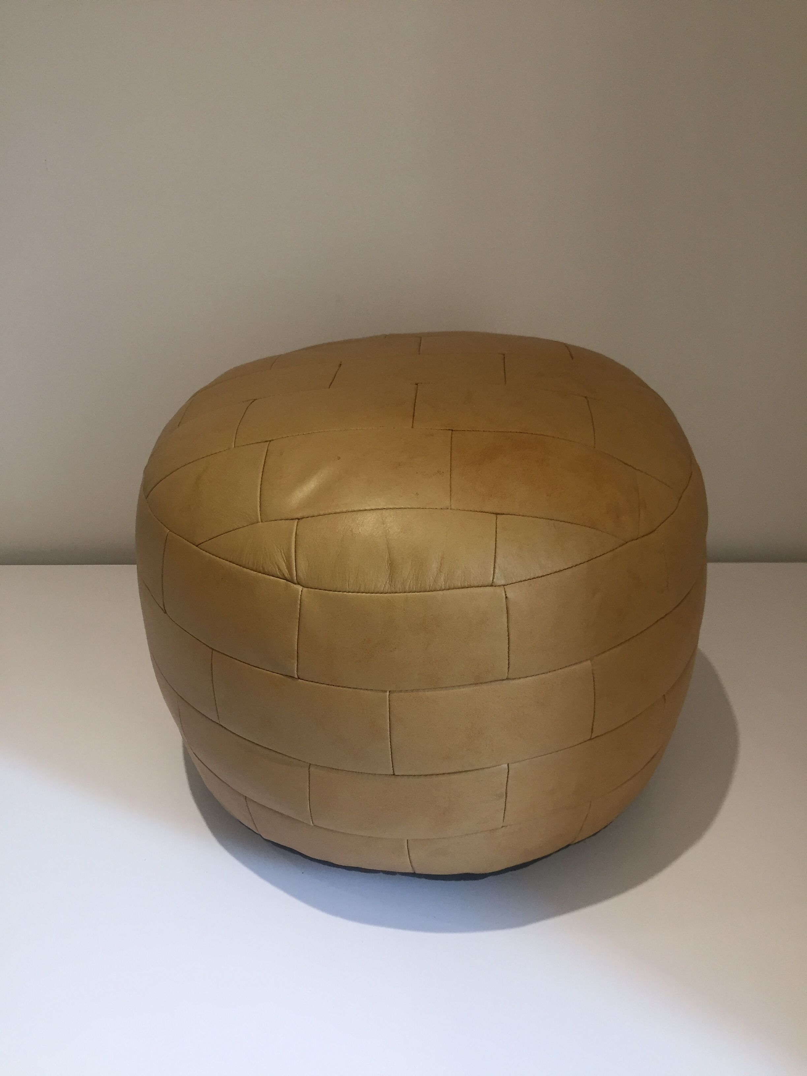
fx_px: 901
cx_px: 404
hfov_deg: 48.2
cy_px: 538
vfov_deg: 61.7
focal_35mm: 29
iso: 64
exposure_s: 1/33
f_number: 2.2
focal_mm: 4.15
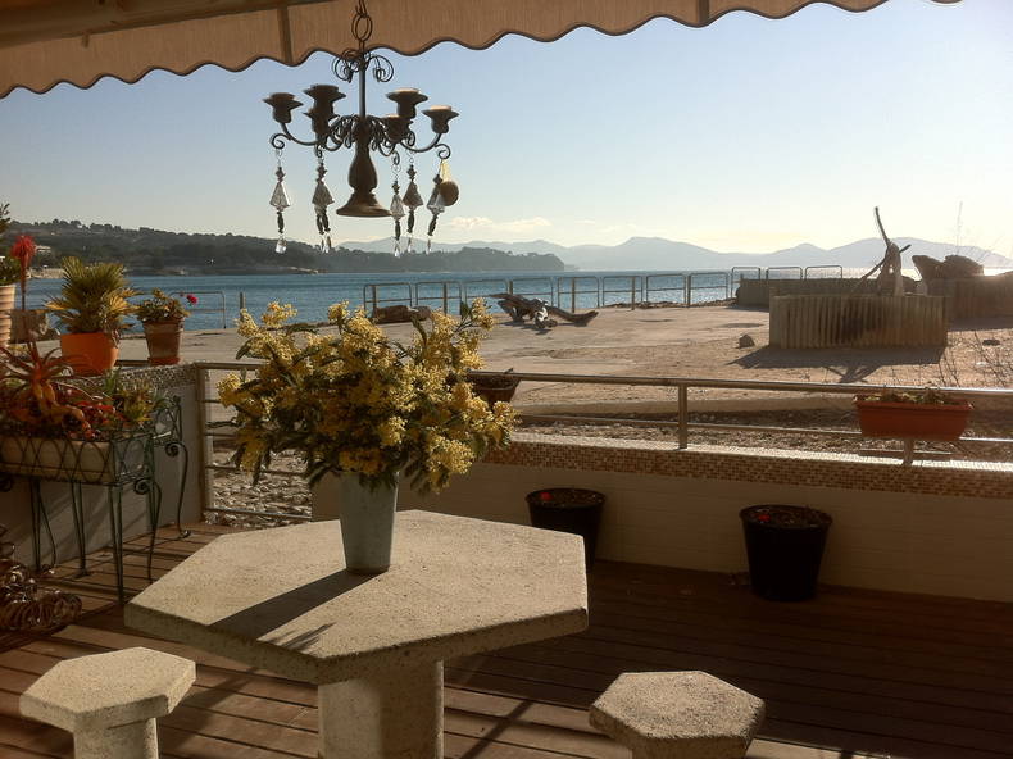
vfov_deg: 40.7
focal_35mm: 35
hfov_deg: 52.6
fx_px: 1024
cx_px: 506
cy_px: 380
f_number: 2.8
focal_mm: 3.85
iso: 80
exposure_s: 1/2320
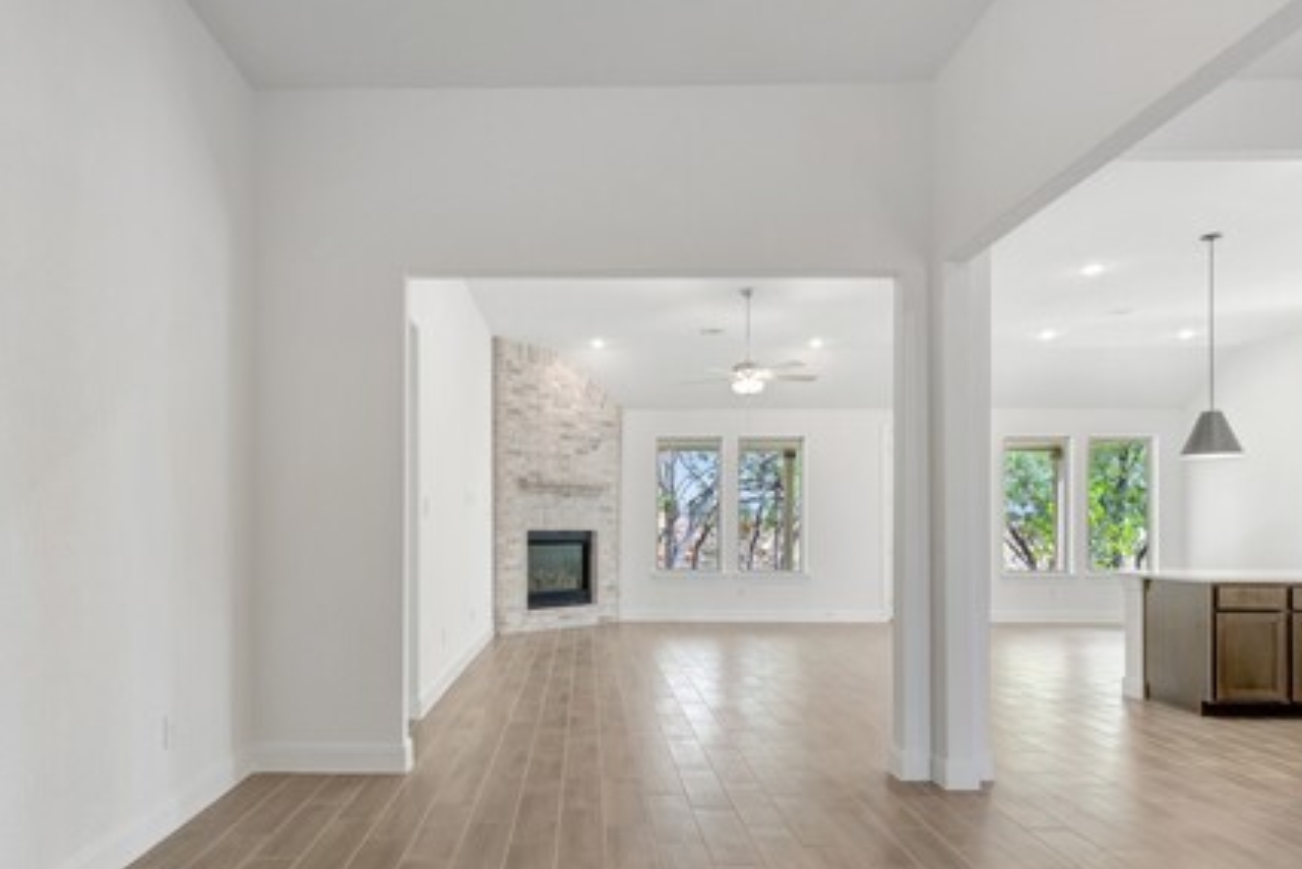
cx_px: 558
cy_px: 547
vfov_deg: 58.7
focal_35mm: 21
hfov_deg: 80.7
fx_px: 760
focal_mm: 14
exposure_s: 1/1.25
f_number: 9
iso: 100
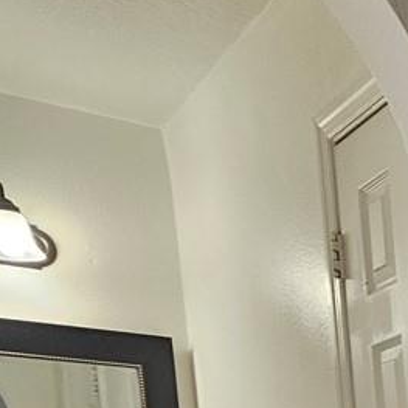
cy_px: 687
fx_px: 933
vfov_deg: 19.7
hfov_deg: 17.9
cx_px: 793
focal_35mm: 70
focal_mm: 2.2
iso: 80
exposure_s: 1/60
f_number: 2.2
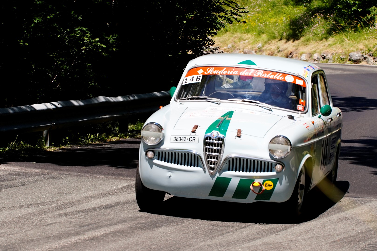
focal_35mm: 165
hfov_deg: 12.5
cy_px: 126
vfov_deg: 8.3
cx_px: 188
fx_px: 1728
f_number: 5.6
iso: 500
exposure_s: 1/1600
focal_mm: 110
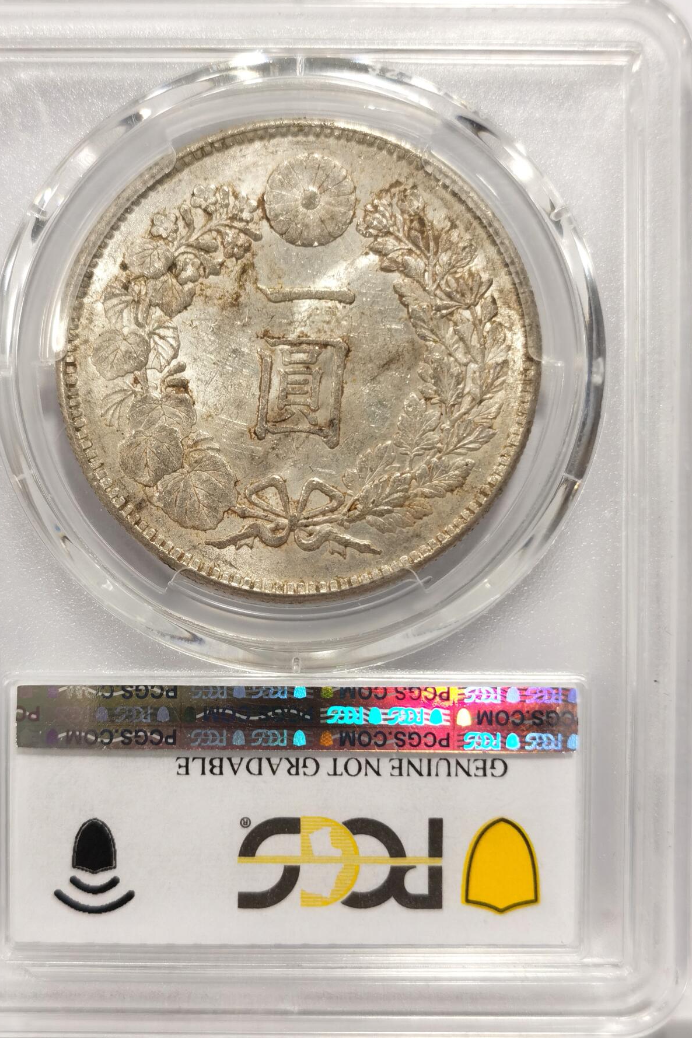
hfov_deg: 23.8
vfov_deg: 35.1
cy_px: 513
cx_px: 299
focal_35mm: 57
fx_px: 1643
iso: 100
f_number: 16
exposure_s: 1/100
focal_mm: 5.56
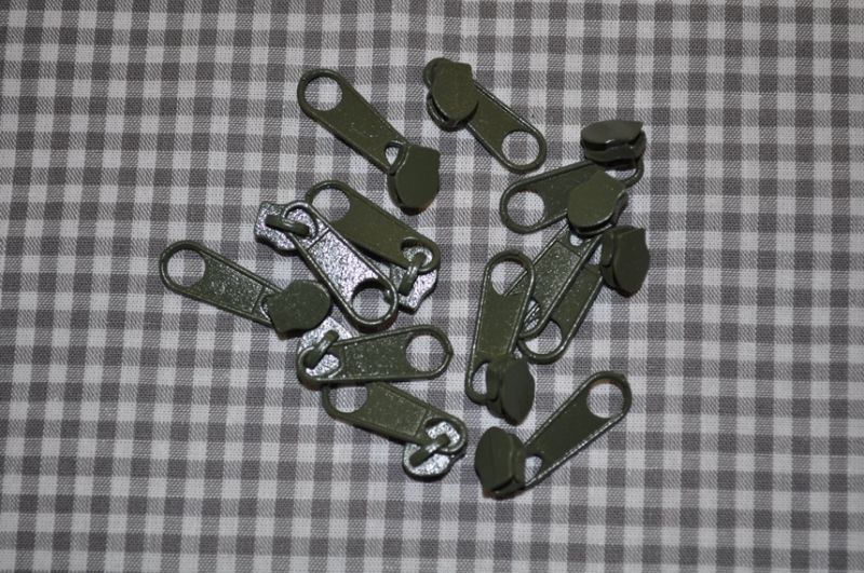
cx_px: 432
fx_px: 1582
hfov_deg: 30.6
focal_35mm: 66
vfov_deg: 20.6
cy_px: 286
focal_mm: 44
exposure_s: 1/60
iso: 200
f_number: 5.3
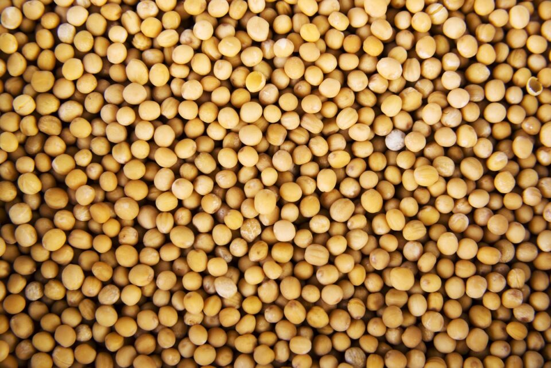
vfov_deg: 19.5
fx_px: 1071
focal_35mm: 70
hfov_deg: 28.8
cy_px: 184
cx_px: 276
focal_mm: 70
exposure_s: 1/160
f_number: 9
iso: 100
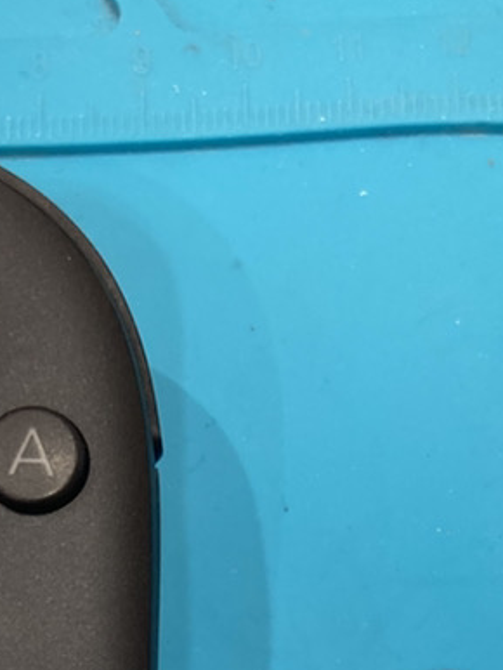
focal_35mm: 87
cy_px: 1015
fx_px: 1684
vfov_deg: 19.5
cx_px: 213
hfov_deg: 17.0
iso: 100
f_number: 1.8
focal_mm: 3.99
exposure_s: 1/60
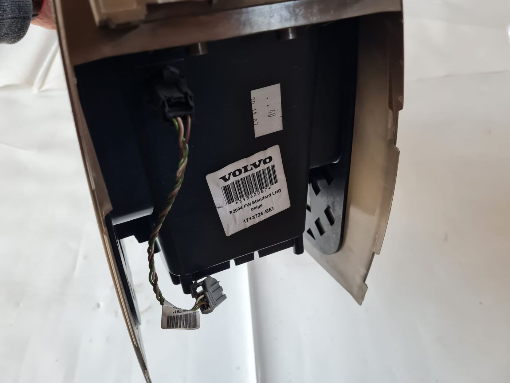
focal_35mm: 26
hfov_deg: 67.3
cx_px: 255
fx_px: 383
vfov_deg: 53.1
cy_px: 192
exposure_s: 1/100
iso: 160
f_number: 1.8
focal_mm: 5.4
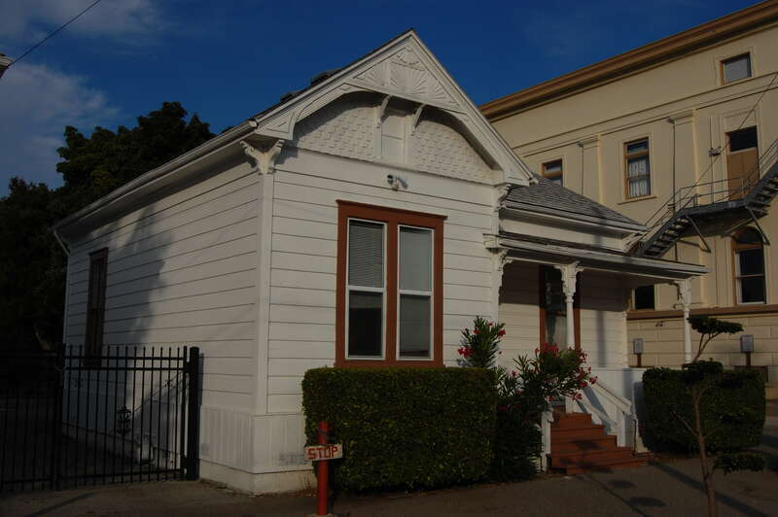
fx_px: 777
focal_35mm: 36
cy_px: 258
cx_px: 389
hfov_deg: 53.2
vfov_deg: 36.8
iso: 200
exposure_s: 1/320
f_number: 16
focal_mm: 24
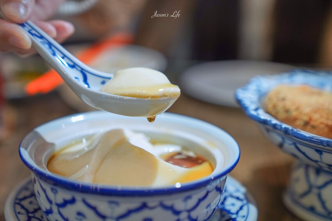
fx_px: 645
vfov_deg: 19.4
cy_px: 110
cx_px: 166
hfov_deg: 28.9
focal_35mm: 70
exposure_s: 1/80
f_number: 2.8
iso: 1000
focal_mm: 70
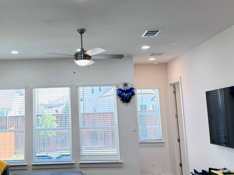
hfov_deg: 42.1
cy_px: 72
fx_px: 297
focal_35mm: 44
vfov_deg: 32.8
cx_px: 70
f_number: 1.78
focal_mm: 6.86
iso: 80
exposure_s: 1/174
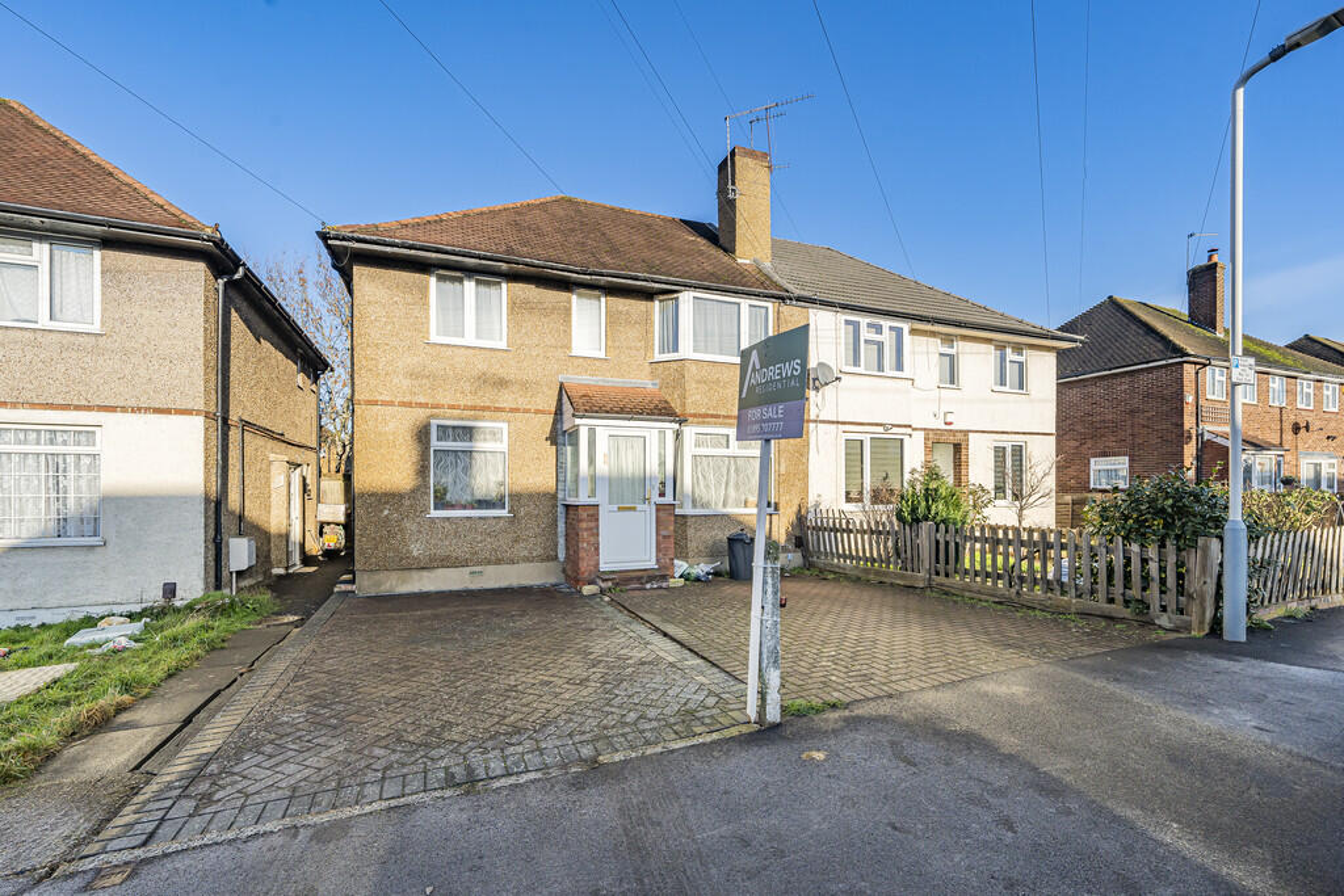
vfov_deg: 81.2
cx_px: 672
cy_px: 448
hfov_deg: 104.2
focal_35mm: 14
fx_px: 523
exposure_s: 1/400
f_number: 9
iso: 320
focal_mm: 14
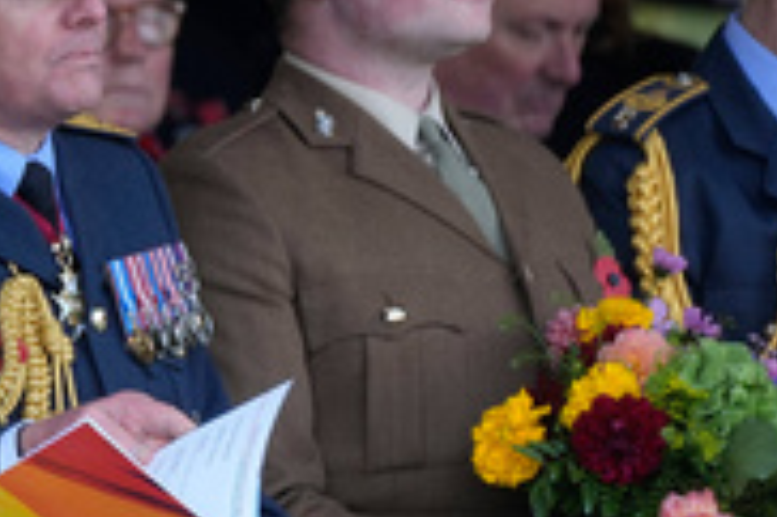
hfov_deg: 1.8
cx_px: -290
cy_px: 229
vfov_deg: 1.2
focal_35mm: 1125
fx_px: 24259
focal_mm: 400
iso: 640
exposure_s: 1/320
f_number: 5.6
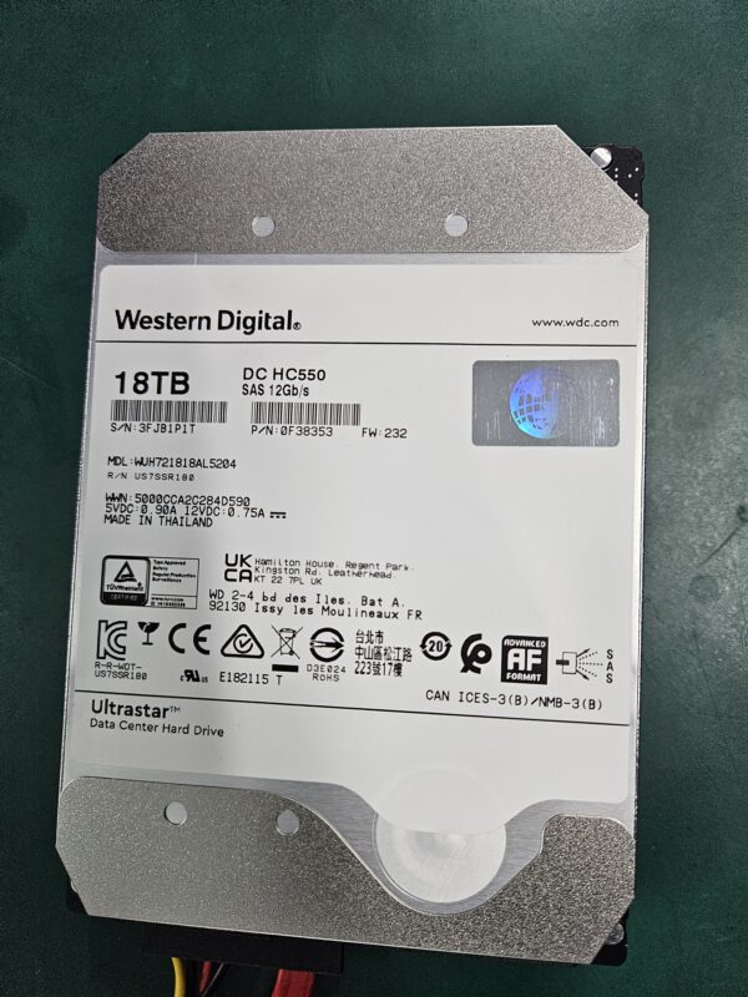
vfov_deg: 73.9
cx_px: 374
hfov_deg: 58.9
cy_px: 498
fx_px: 663
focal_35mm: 23
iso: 320
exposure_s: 1/142
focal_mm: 5.4
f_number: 1.8
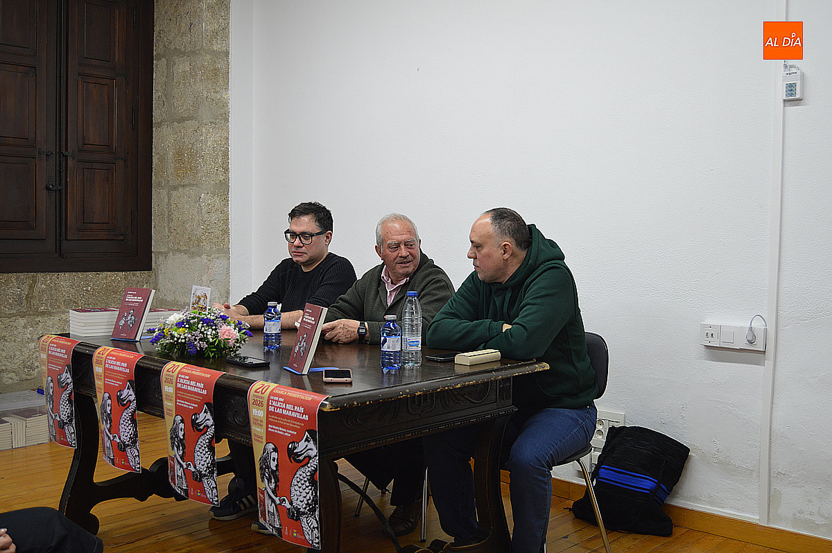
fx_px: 831
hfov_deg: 53.2
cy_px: 276
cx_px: 416
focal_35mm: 36
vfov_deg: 36.8
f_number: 3.8
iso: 500
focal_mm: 24
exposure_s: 1/60
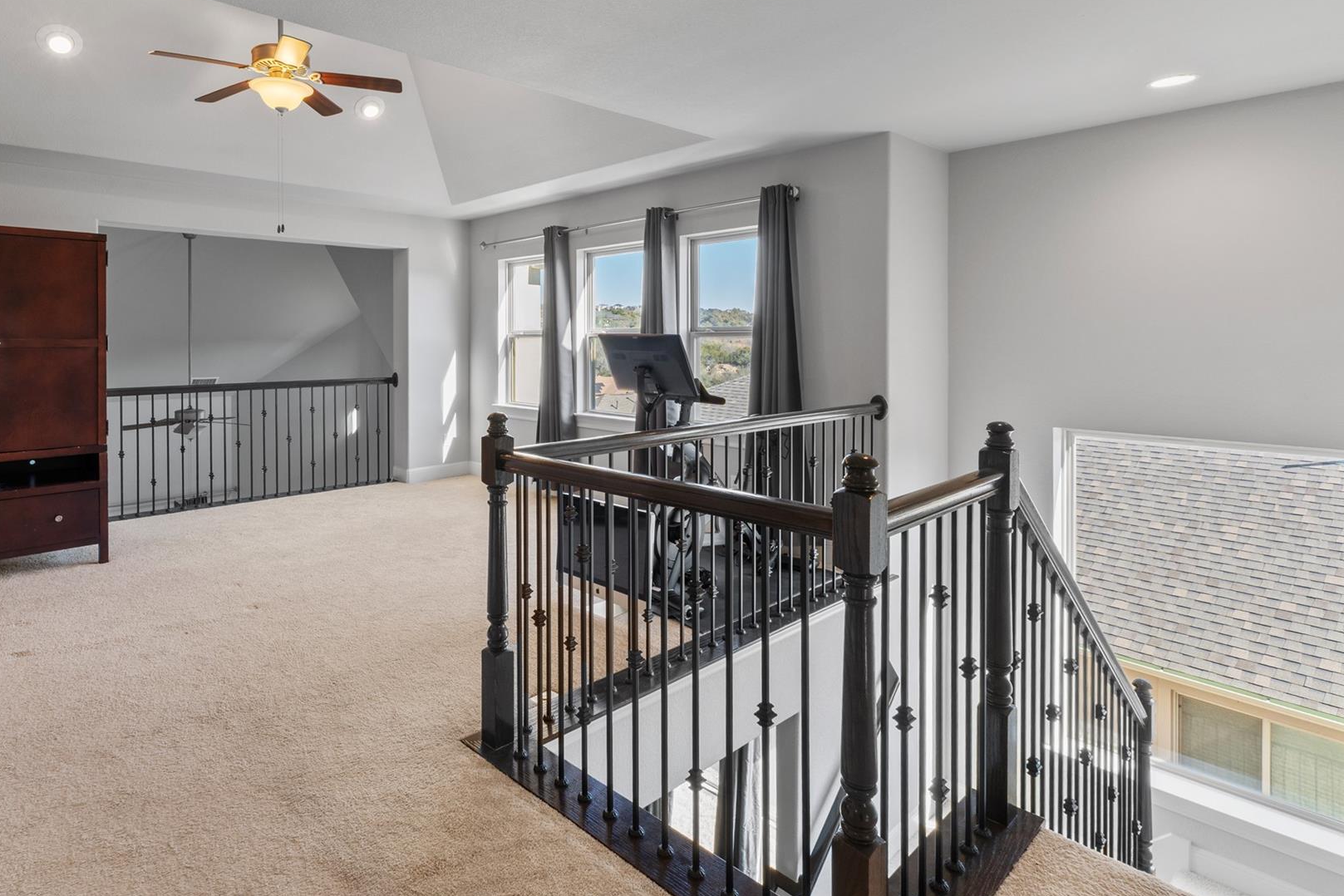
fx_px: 709
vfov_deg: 64.4
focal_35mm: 19
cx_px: 553
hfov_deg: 86.1
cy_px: 395
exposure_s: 1/5
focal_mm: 10
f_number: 10
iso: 100
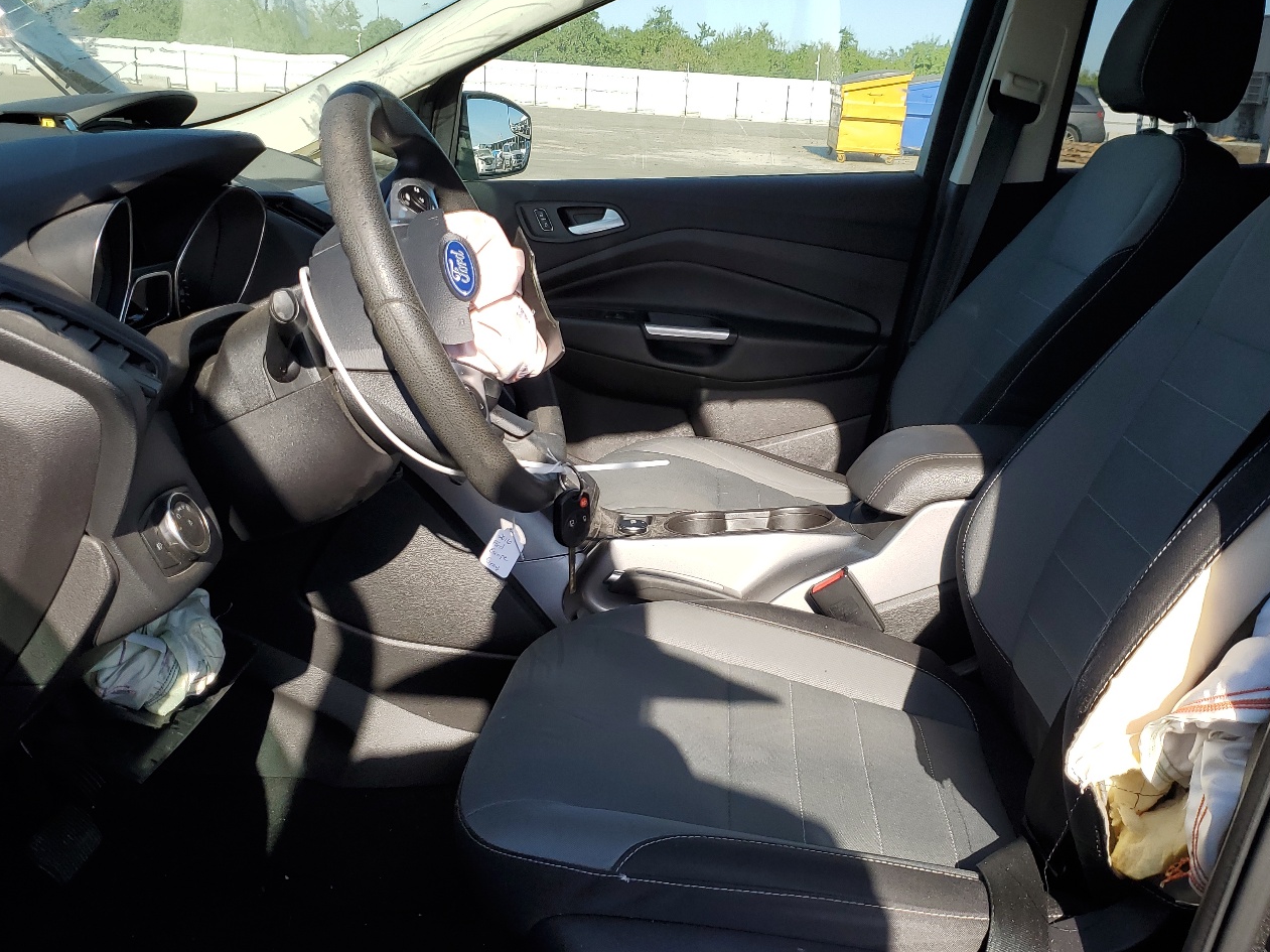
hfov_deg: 55.3
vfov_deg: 42.9
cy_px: 493
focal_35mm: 33
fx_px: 1210
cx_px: 685
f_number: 1.5
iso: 50
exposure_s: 1/1429
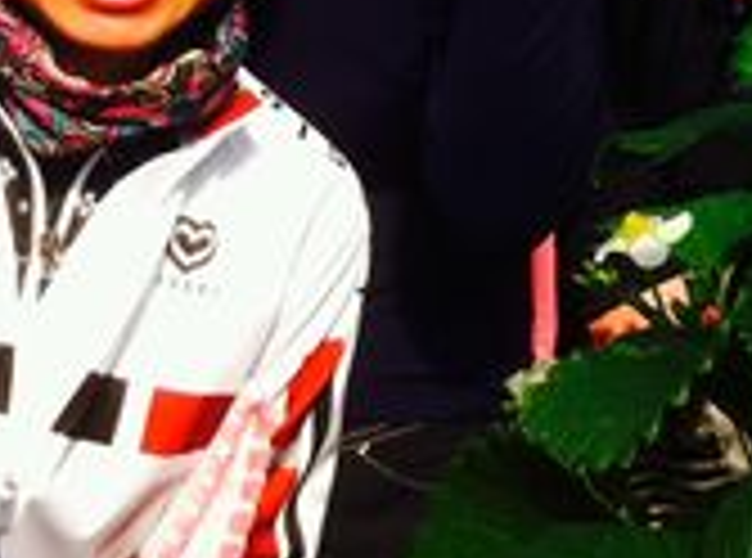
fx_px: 2727
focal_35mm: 126
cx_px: 720
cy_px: -288
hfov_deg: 15.5
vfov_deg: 11.2
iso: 80
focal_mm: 3.85
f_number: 2.8
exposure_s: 1/1005
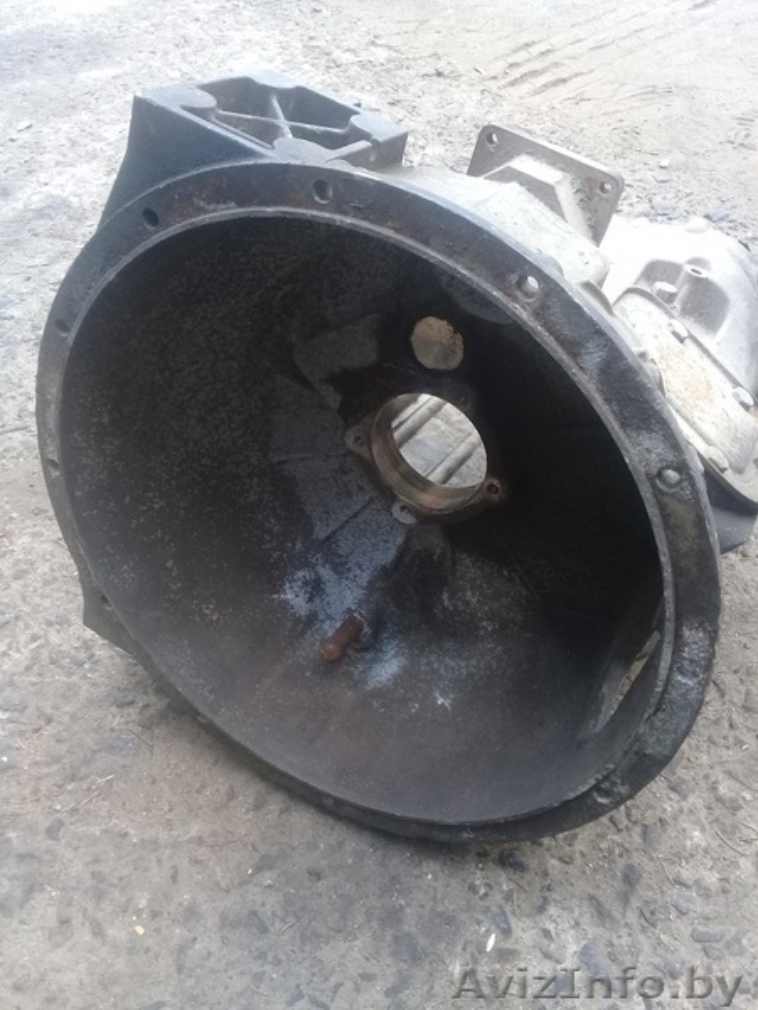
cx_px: 379
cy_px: 505
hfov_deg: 45.4
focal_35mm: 31
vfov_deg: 58.4
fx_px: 905
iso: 100
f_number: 2.2
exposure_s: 1/100
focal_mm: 3.3
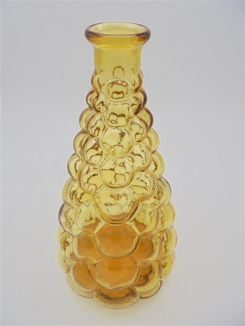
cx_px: 122
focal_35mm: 26
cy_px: 163
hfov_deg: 53.1
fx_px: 245
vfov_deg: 67.3
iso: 100
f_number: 3.5
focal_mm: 4.6
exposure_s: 1/250
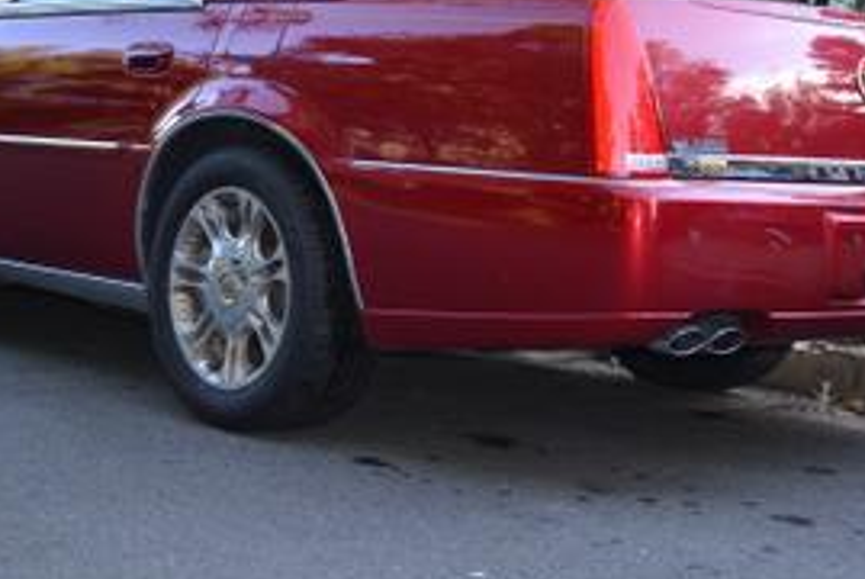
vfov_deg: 18.5
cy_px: 77
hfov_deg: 27.6
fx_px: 1756
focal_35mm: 73
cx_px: 367
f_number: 4.2
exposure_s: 1/125
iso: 360
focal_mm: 26
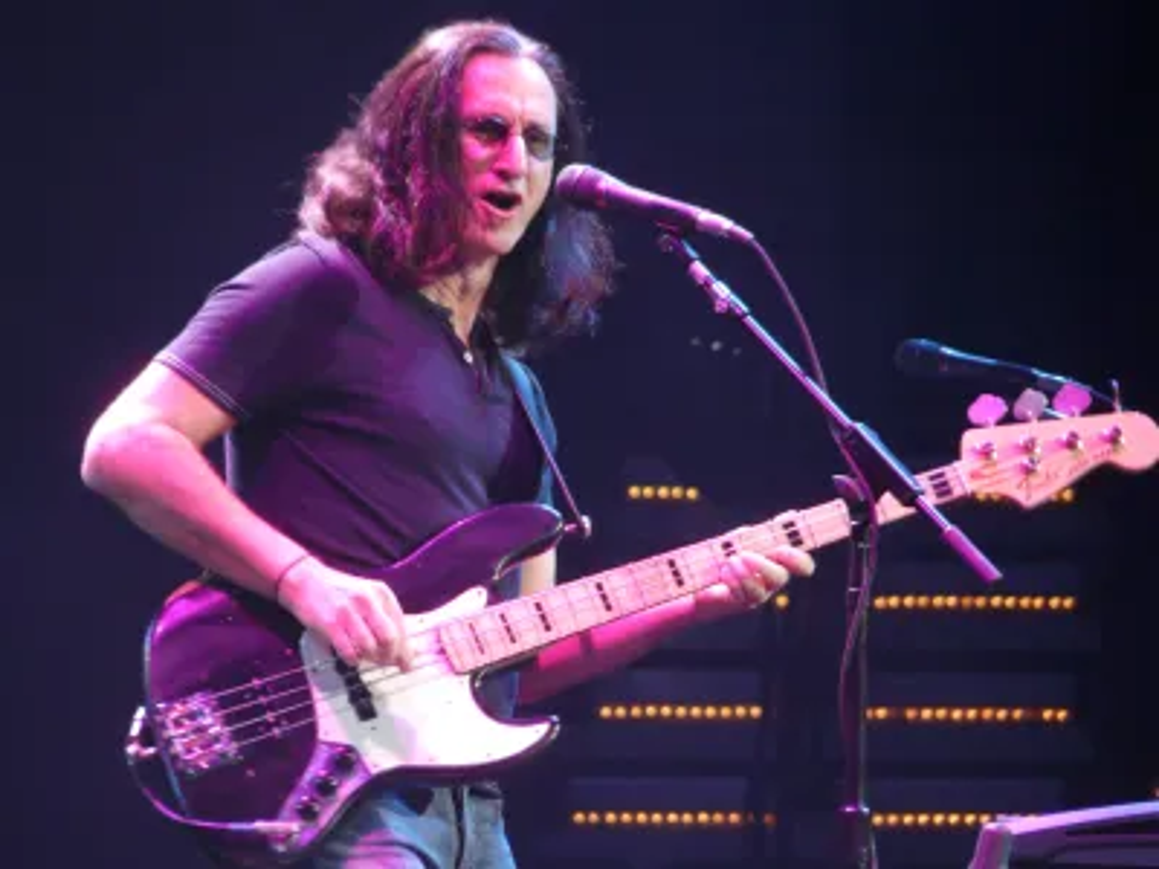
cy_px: 434
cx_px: 580
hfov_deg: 4.9
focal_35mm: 404
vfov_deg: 3.7
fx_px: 13527
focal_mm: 66.3
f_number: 3.6
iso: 200
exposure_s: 1/50
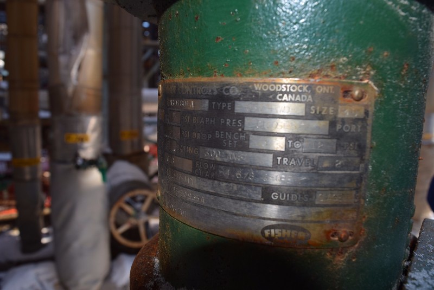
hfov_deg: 61.9
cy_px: 145
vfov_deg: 43.7
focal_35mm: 30
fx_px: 362
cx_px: 217
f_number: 8
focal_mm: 20
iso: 100
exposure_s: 1/60
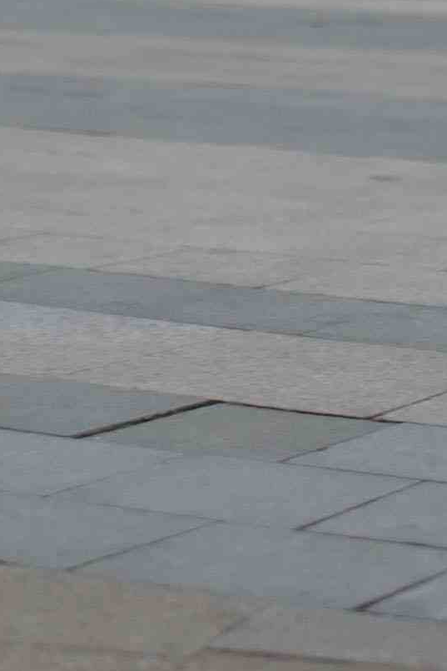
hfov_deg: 6.7
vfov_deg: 9.4
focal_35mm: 200
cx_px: -432
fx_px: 3723
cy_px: -821
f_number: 2
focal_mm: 35
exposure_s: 1/200
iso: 1000
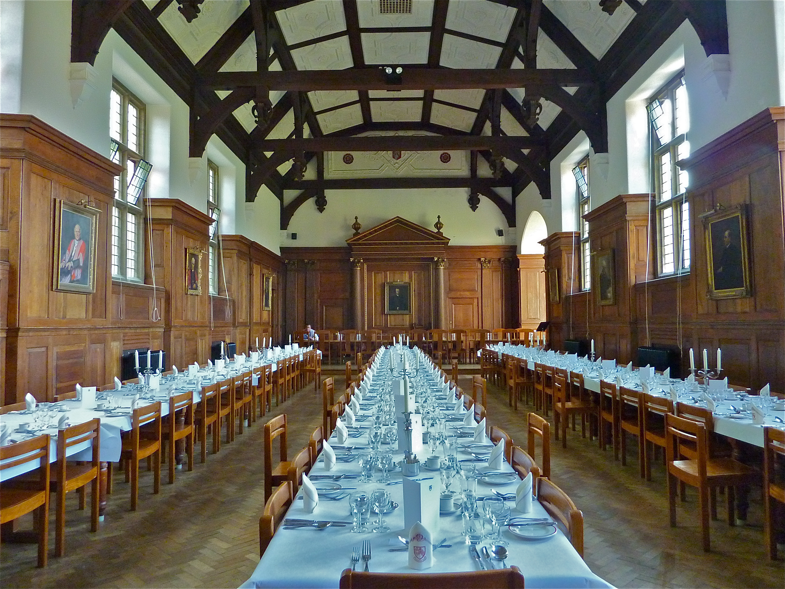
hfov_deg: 69.4
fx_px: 567
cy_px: 294
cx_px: 392
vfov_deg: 54.9
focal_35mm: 25
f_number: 3.3
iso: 400
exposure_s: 1/15
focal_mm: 4.1
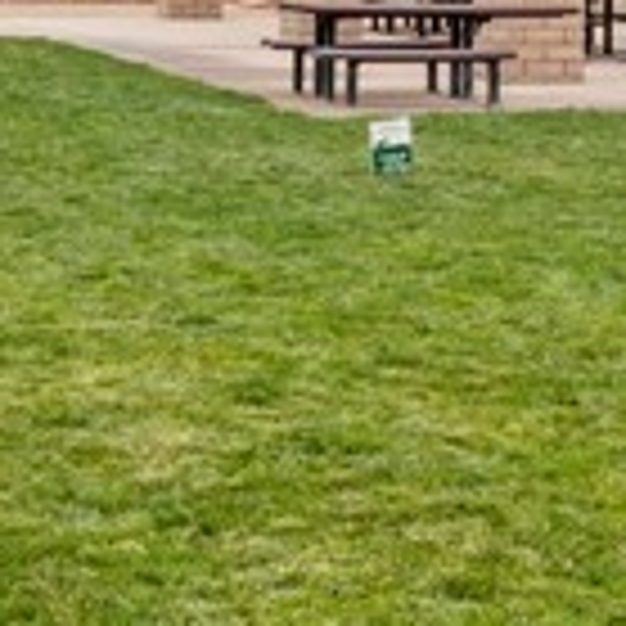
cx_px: 558
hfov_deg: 16.2
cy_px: -50
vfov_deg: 16.0
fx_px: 2169
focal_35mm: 106
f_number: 10
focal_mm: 16
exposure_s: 1/250
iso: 500
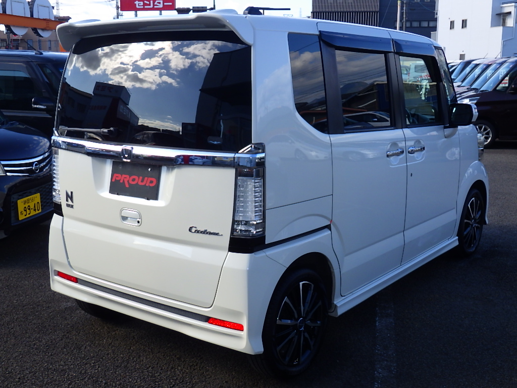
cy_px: 194
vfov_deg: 34.3
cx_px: 258
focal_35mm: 42
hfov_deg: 44.8
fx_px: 627
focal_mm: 7.5
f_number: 5
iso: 125
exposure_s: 1/250
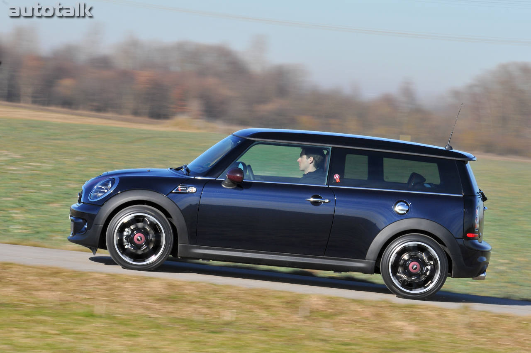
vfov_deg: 4.6
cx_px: 266
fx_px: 4419
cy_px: 176
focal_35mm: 300
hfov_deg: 6.9
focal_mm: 200
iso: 200
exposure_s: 1/90
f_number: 16
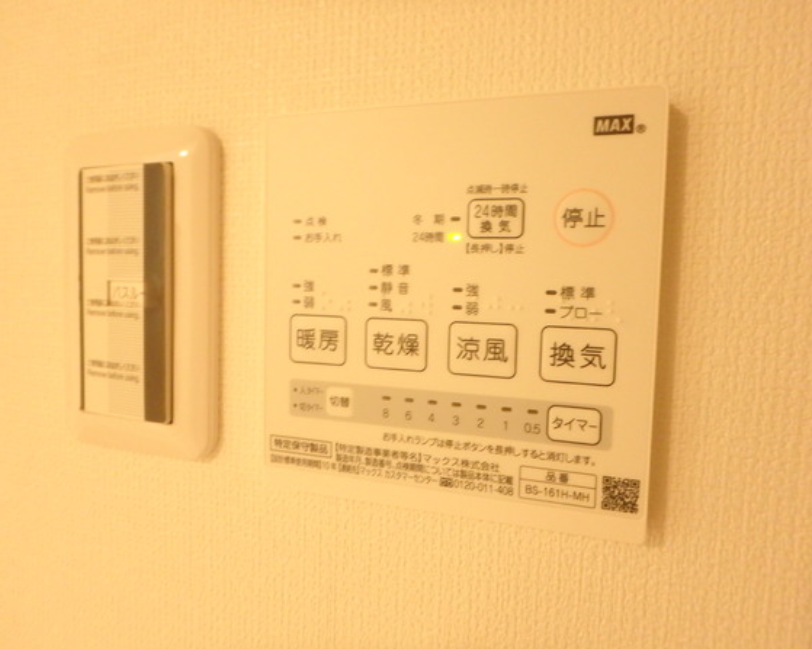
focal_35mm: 22
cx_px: 386
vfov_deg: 63.1
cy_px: 324
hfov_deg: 75.0
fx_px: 529
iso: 800
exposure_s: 1/20
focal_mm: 3.7
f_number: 3.5
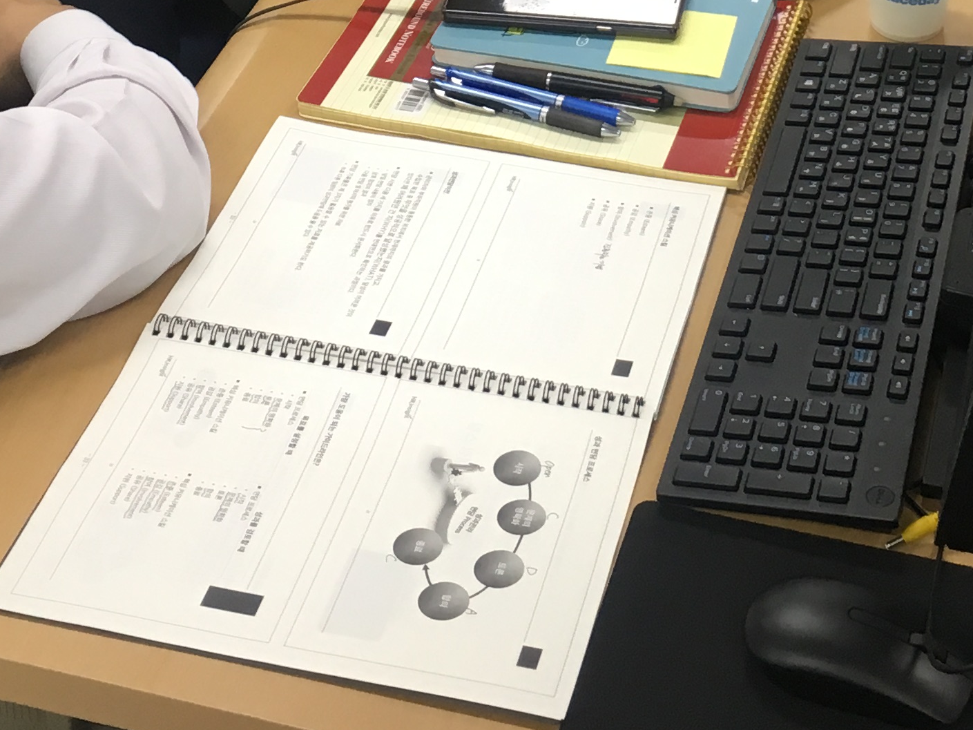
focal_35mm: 83
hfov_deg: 23.5
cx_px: 581
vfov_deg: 16.7
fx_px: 2333
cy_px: -251
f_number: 2.2
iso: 50
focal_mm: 4.15
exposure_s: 1/30
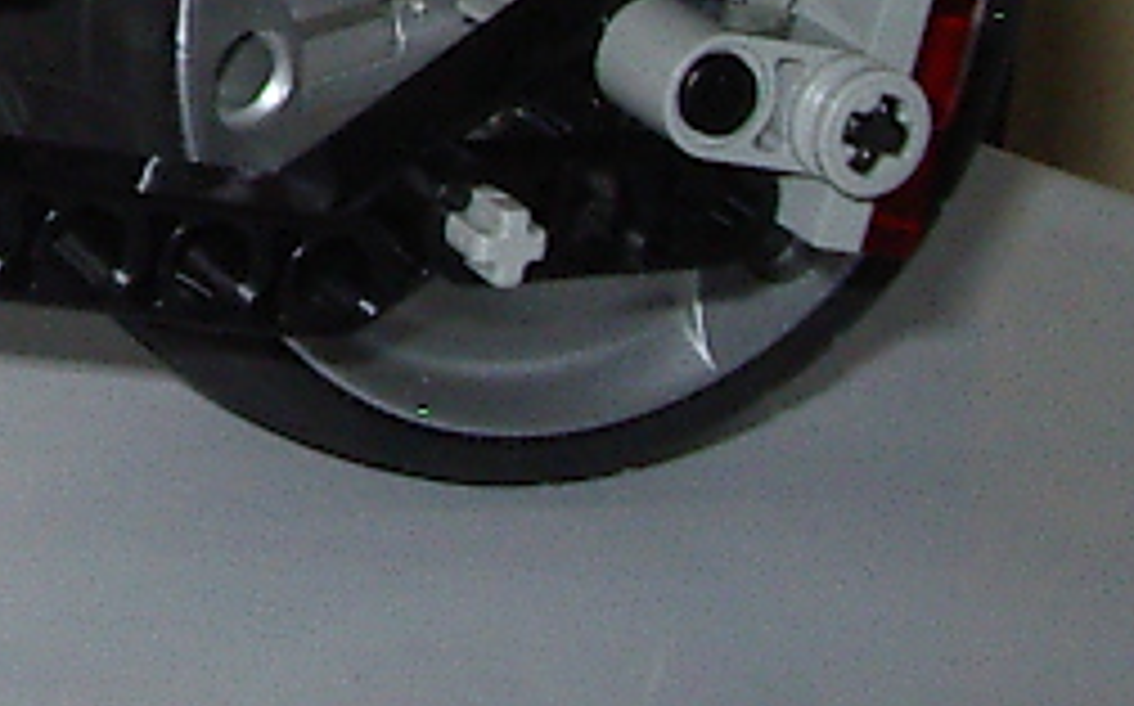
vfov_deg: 7.5
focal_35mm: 164
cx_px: -927
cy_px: -931
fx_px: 5064
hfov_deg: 11.8
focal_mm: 5.8
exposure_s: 1/60
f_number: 4.8
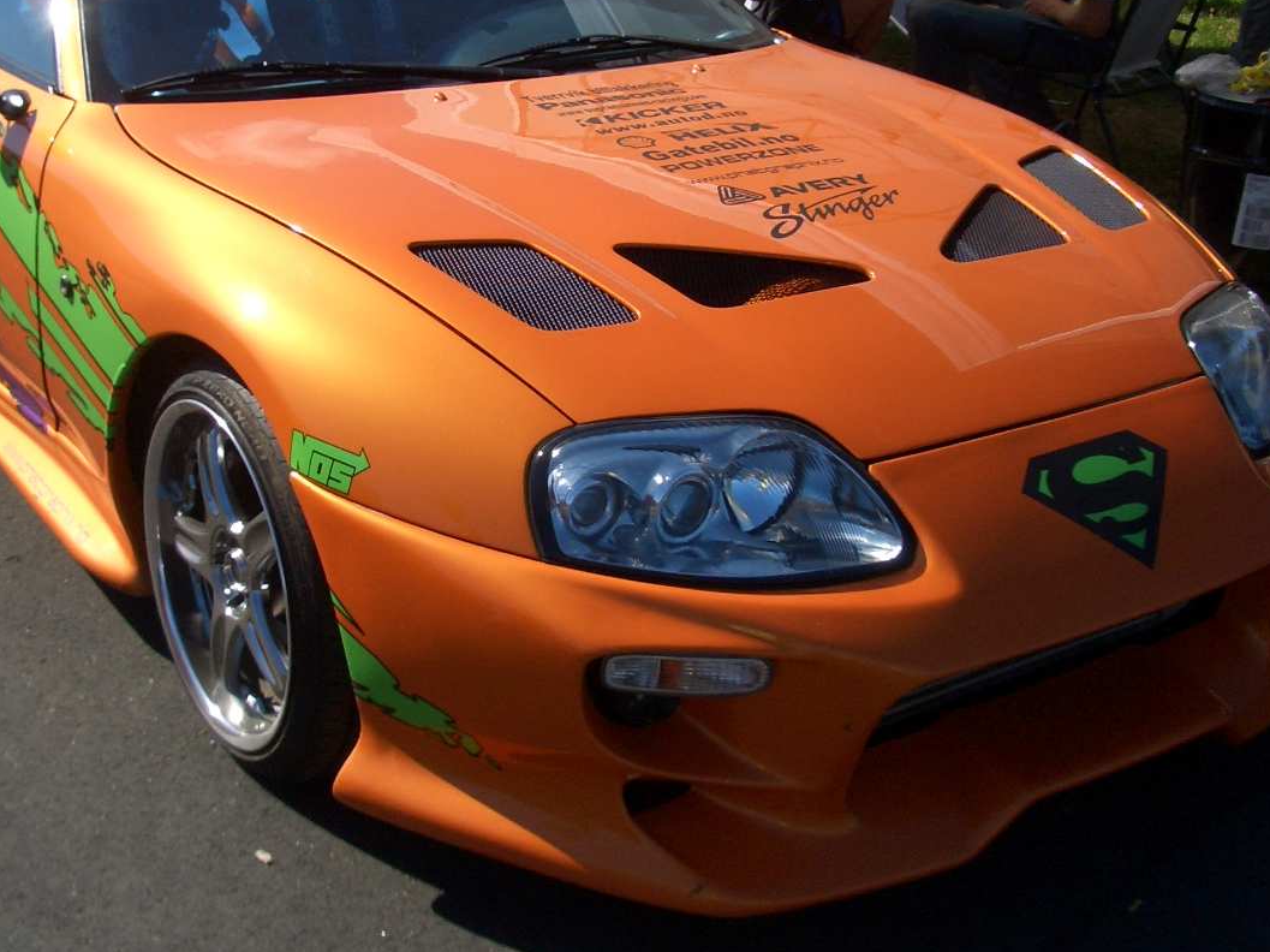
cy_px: 359
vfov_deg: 27.4
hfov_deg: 36.0
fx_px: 1944
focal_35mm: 53
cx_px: 478
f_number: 4.3
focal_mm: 5.8
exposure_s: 1/500
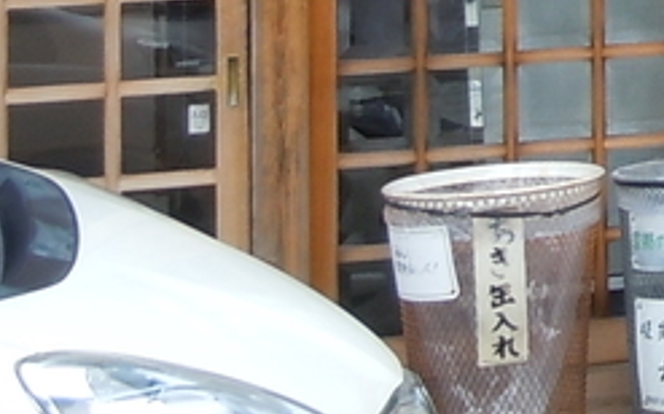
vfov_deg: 7.2
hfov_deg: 10.8
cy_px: -637
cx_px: 1487
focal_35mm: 170
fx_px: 3074
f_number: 4
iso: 100
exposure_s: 1/160
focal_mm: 5.9
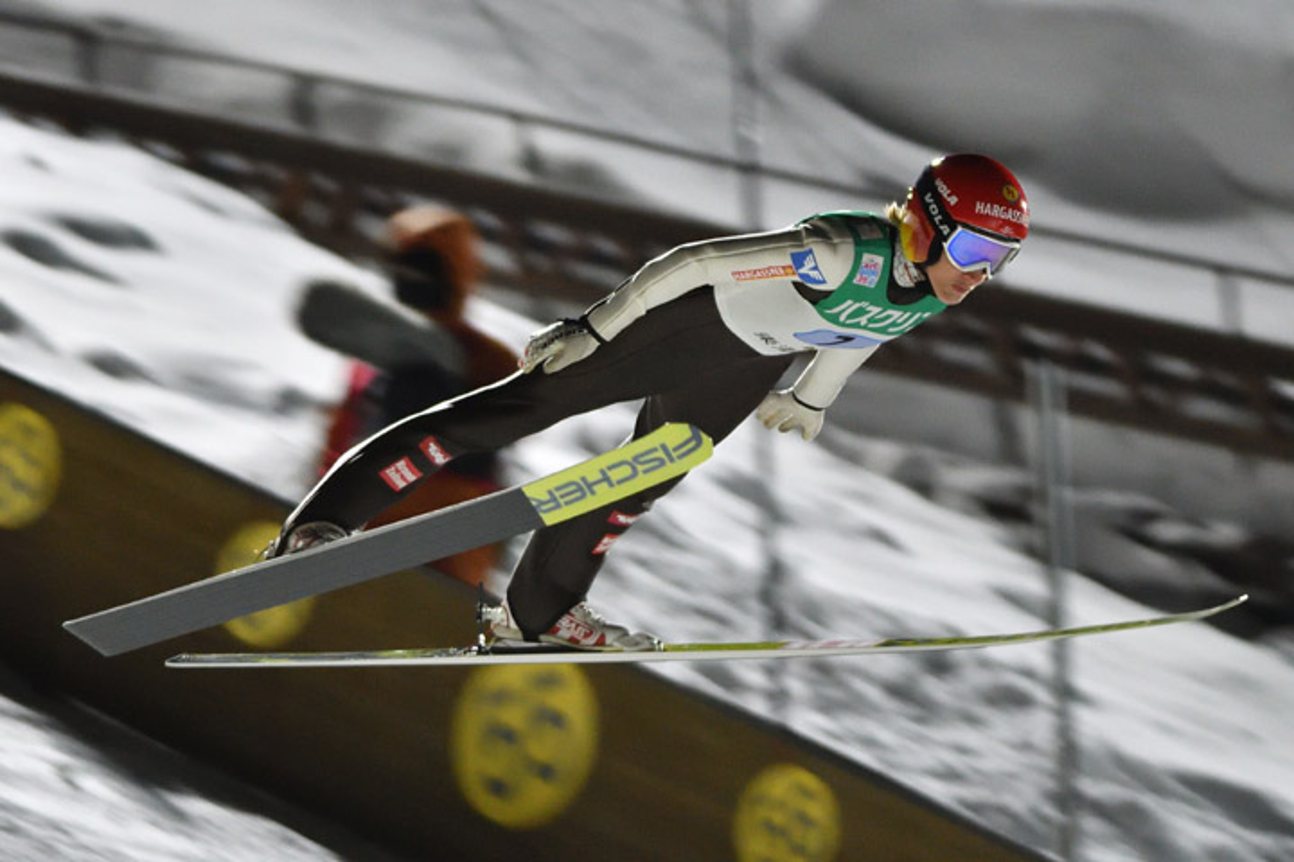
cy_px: 431
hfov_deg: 4.6
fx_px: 16174
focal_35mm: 450
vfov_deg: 3.1
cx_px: 647
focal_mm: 300
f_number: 4
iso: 2500
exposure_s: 1/320
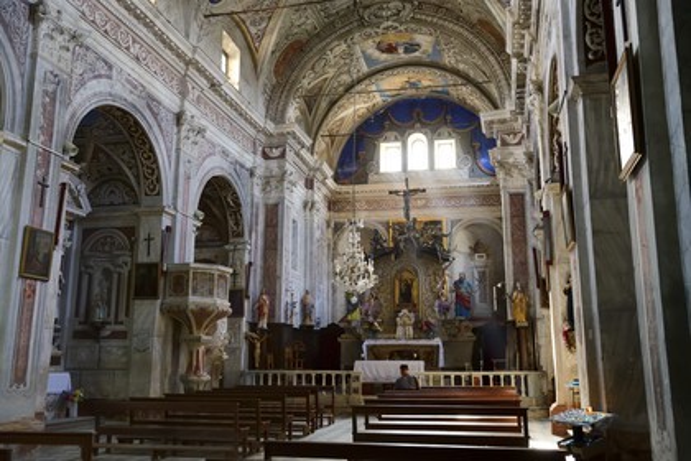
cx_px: 346
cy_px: 230
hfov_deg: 54.4
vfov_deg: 37.9
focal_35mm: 35
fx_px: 672
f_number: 4
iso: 1600
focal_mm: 35
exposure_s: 1/50
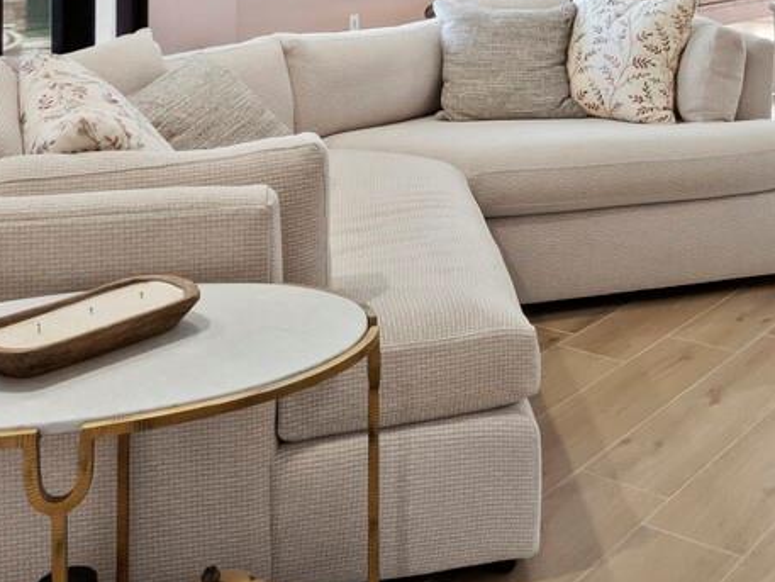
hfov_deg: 36.9
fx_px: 1097
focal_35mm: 49
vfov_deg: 26.7
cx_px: 666
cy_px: -95
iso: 400
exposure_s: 1/2
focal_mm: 7
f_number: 11
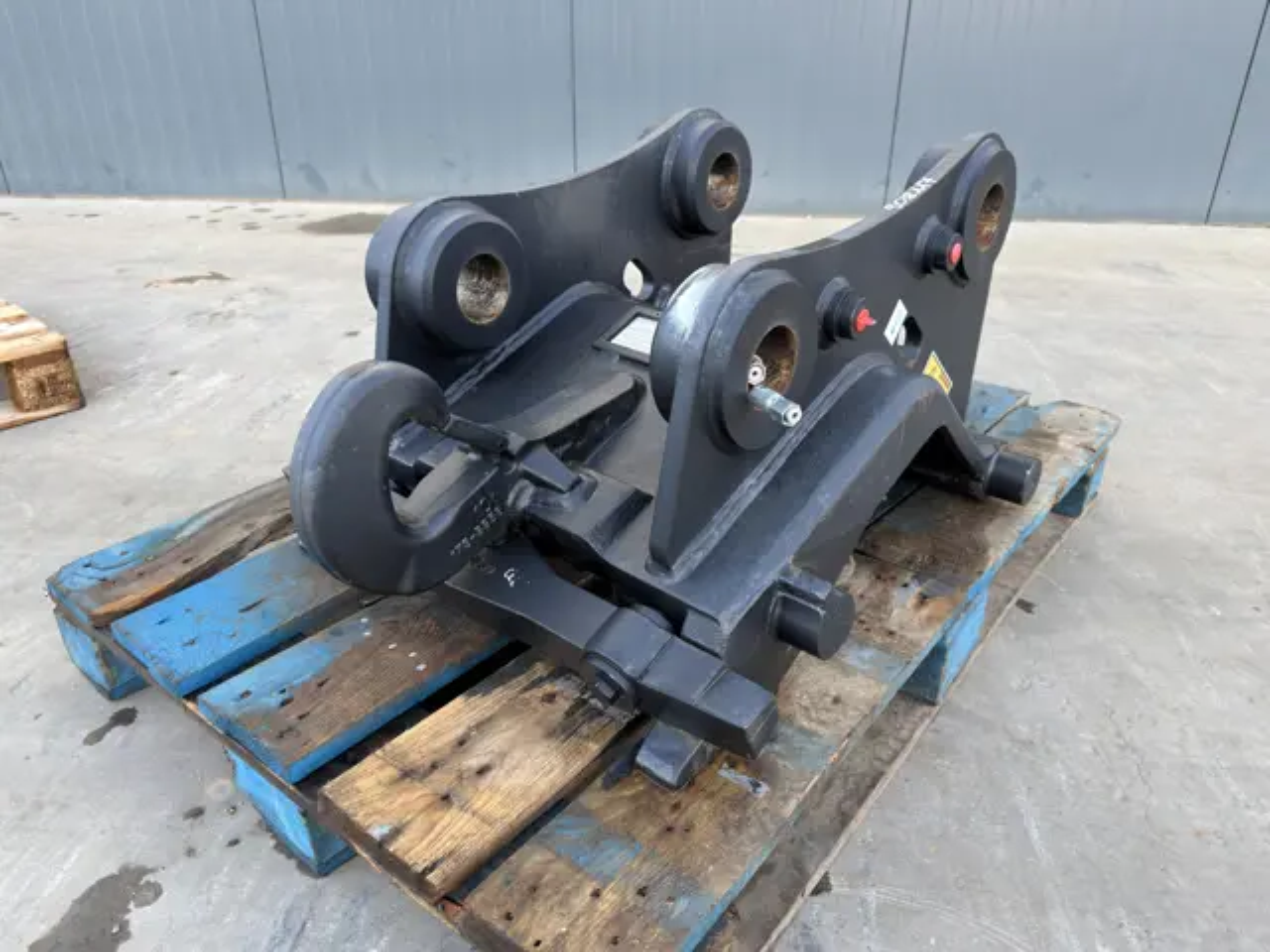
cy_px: 476
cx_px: 635
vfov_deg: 56.8
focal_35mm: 24
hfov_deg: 71.6
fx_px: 881
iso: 64
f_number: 1.78
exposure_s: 1/191
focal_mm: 6.76
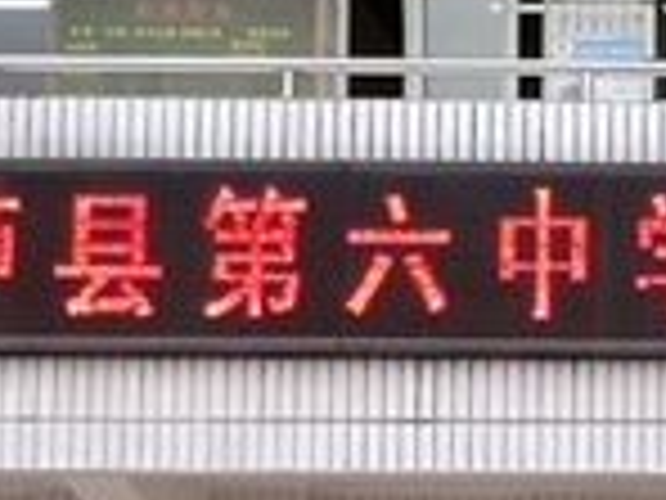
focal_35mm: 208
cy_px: 590
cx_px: 1048
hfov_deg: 9.2
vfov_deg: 7.1
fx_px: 4002
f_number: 1.9
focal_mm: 5.52
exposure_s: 1/100
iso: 139
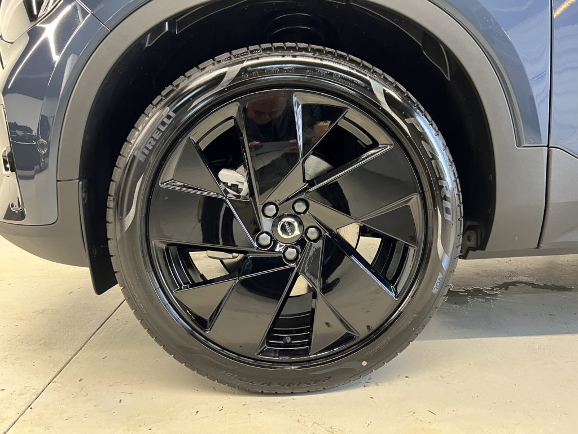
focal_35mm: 26
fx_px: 434
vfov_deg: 53.1
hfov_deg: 67.3
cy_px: 217
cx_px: 289
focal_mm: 5.7
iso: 400
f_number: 1.5
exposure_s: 1/50
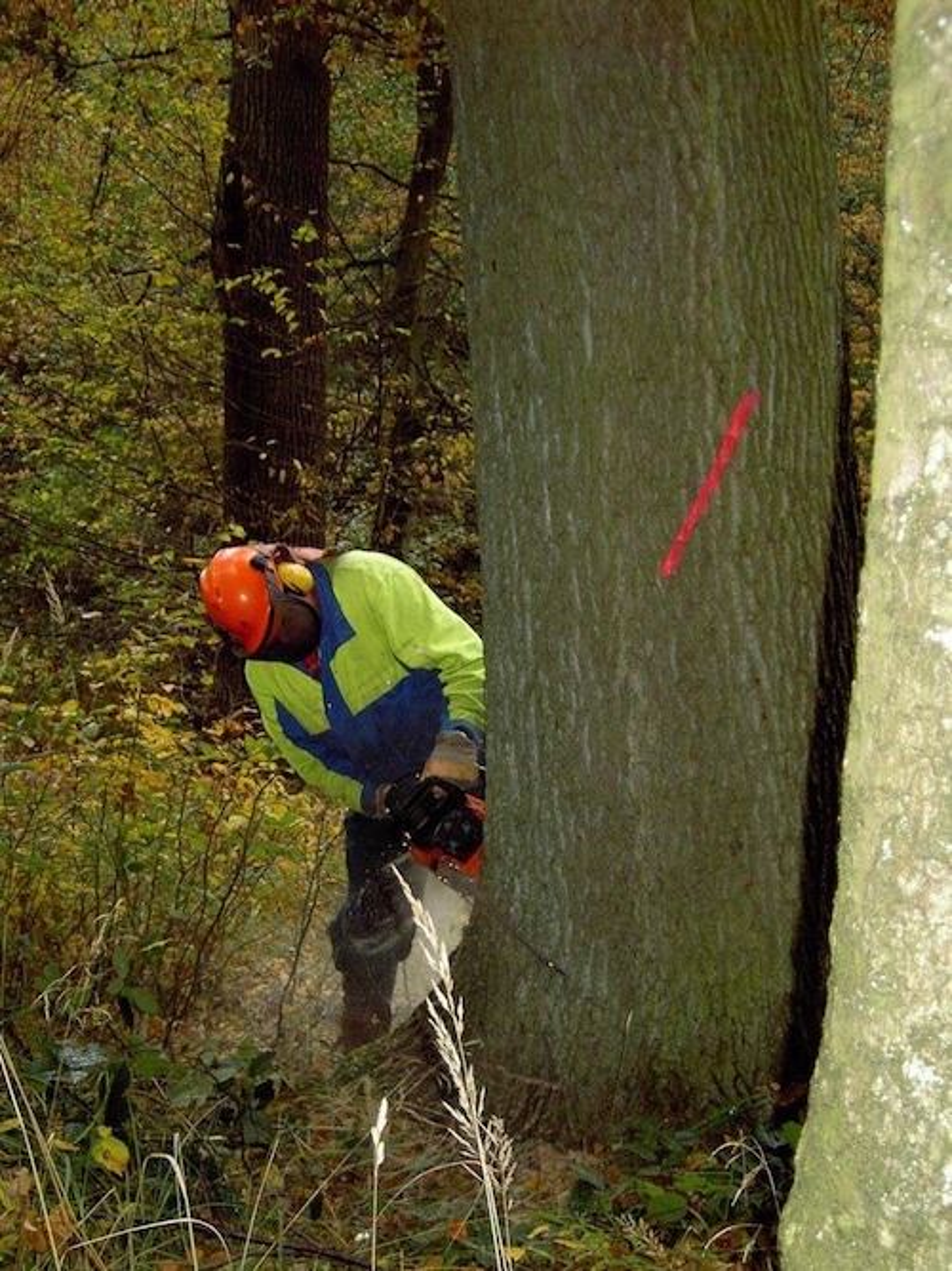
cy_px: 636
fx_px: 1871
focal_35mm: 51
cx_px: 476
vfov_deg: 37.5
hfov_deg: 28.6
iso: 200
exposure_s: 1/50
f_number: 3.5
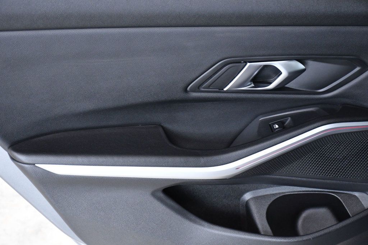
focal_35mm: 78
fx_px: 797
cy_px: 122
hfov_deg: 26.0
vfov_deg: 17.5
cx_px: 184
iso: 2500
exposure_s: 1/125
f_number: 5.6
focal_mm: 52
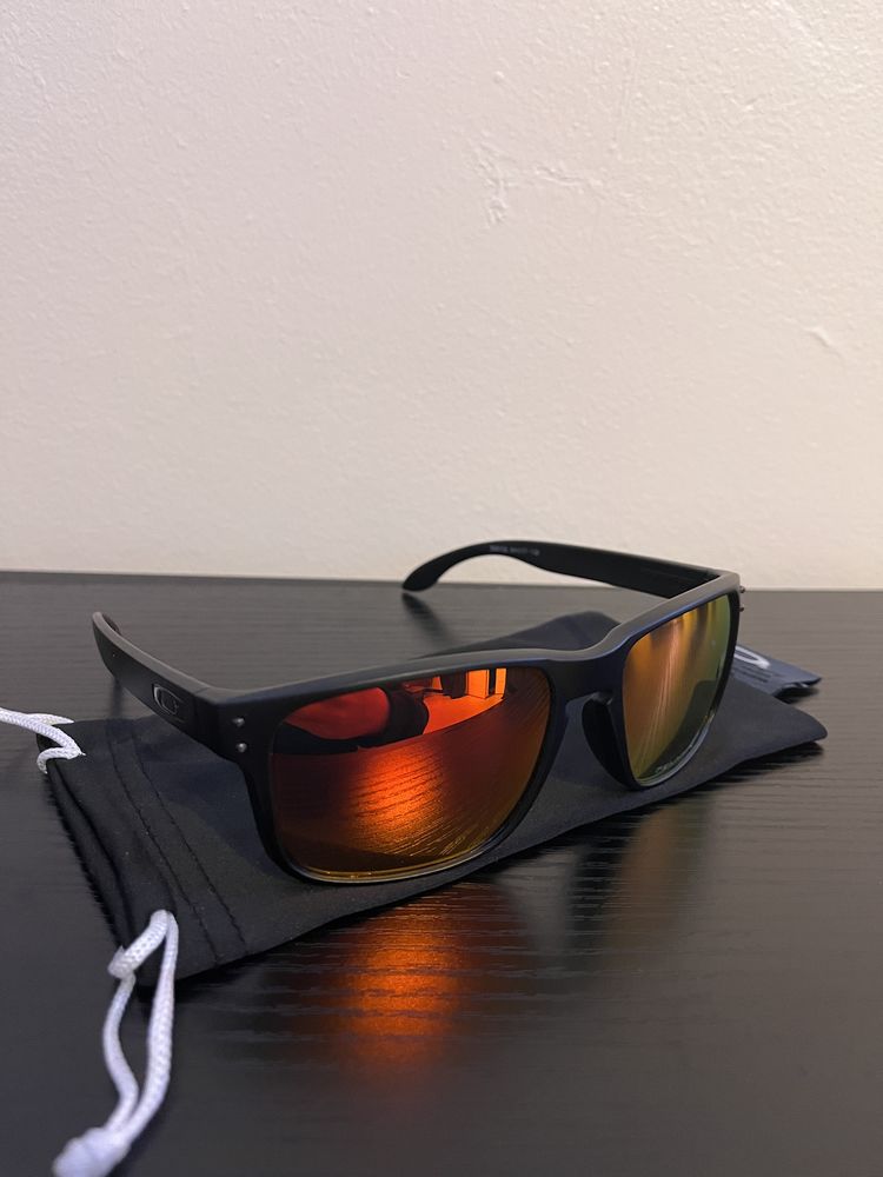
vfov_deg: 67.3
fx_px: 884
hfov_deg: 53.1
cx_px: 442
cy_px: 588
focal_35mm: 26
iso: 400
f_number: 1.6
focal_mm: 5.1
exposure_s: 1/50
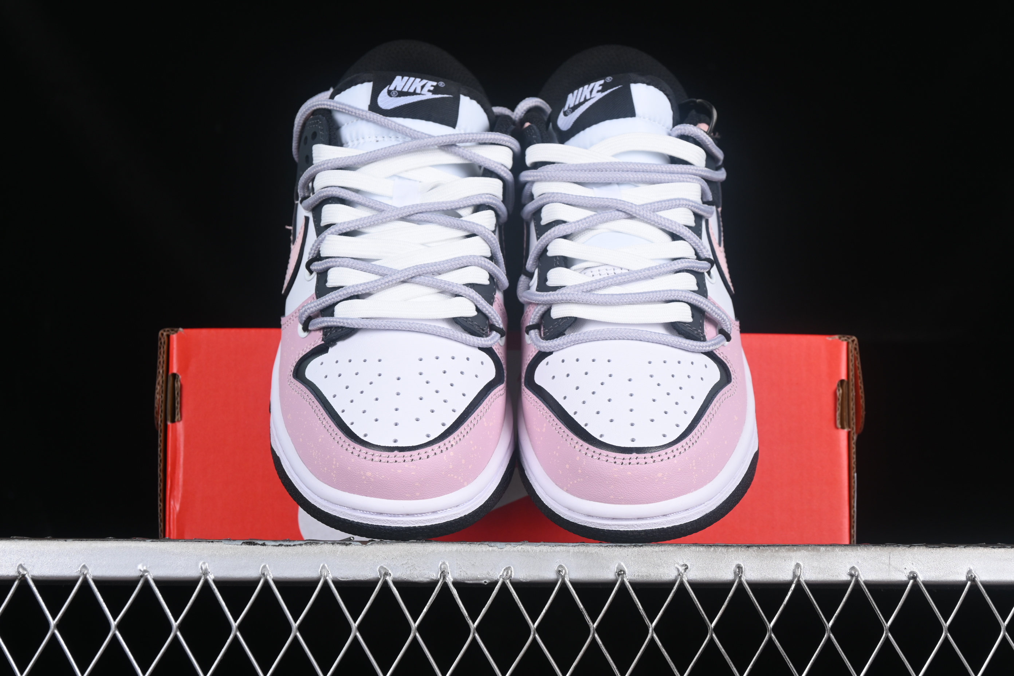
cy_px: 338
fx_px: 2112
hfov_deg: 27.0
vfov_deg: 18.2
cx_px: 507
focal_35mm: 75
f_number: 7.1
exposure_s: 1/60
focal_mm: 50
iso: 160
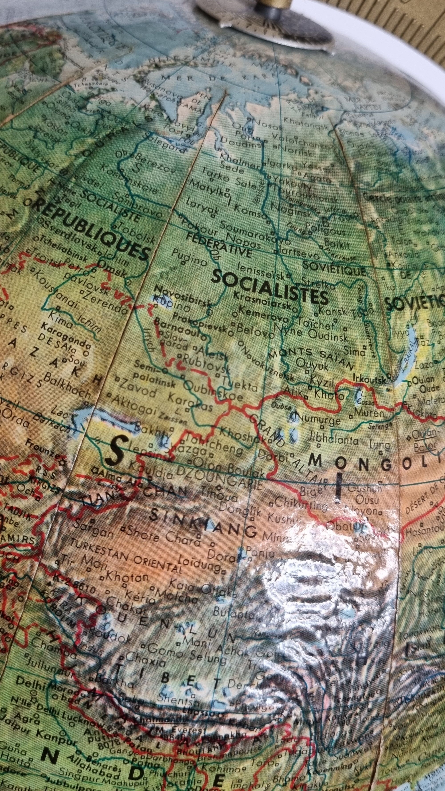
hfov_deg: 36.6
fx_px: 671
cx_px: 187
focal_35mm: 32
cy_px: 367
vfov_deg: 61.0
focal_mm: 5.4
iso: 200
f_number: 1.8
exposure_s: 1/100
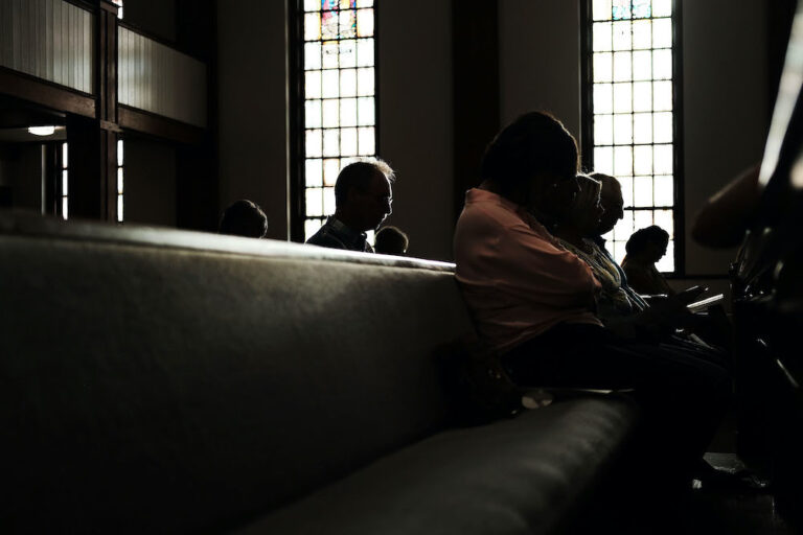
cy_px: 268
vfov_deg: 25.5
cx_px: 402
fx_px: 1182
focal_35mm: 53
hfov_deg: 37.5
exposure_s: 1/640
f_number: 2
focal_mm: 35
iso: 400
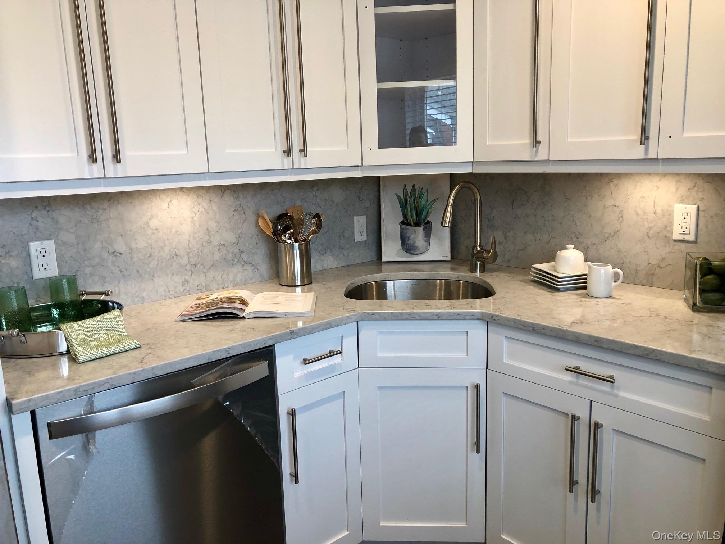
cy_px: 272
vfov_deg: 49.7
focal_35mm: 28
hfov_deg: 63.4
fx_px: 586
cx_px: 362
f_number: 1.8
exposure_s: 1/40
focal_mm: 3.99
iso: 25
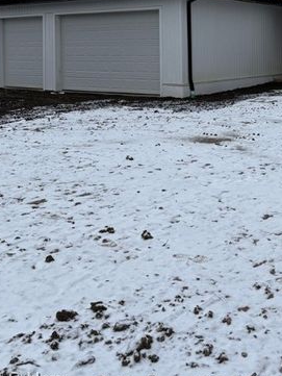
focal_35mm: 48
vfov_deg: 37.6
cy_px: 53
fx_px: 521
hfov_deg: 29.4
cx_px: 236
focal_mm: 5.96
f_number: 1.6
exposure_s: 1/1135
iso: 50
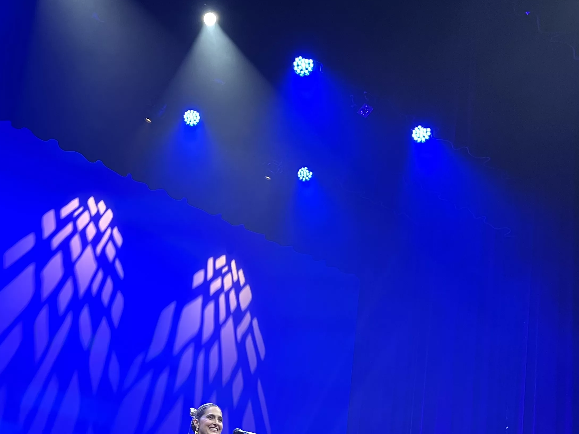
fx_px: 803
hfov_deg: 39.5
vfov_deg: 29.4
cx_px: 234
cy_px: 364
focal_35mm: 48
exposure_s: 1/54
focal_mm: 5.1
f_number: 1.6
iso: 250
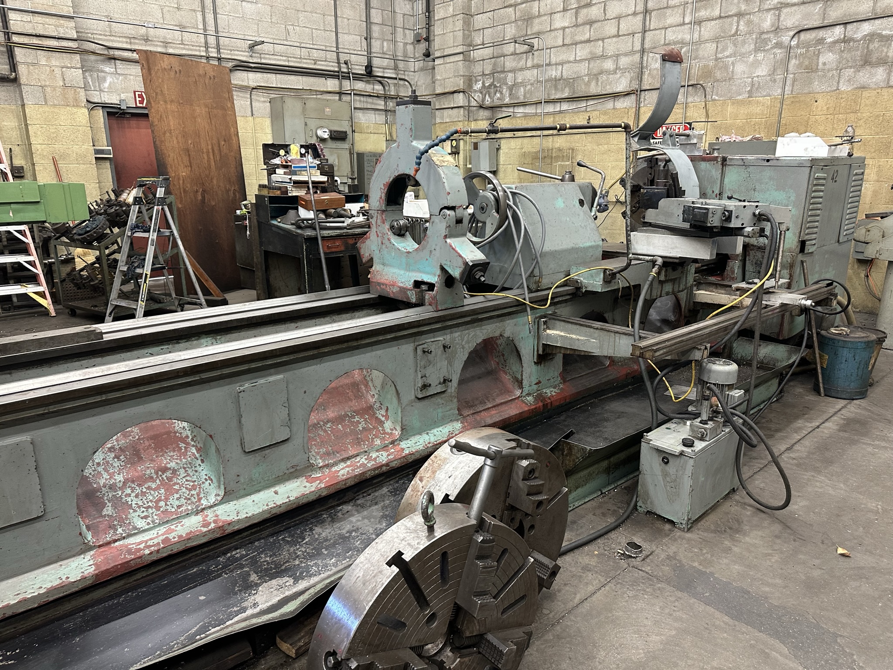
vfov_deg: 56.8
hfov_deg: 71.6
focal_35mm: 24
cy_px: 335
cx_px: 446
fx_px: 619
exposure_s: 1/60
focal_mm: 6.86
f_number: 1.78
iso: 250
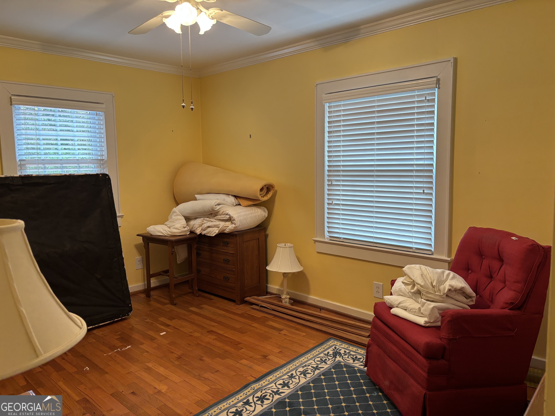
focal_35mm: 26
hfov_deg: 67.3
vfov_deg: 53.1
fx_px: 417
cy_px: 208
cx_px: 278
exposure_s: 1/60
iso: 125
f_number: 1.6
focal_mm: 5.96
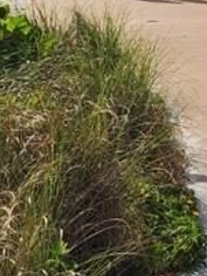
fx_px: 1091
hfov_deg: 10.5
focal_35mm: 137
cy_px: -81
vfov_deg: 13.9
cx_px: 304
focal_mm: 6.4
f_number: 1.8
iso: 12
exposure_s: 1/2169
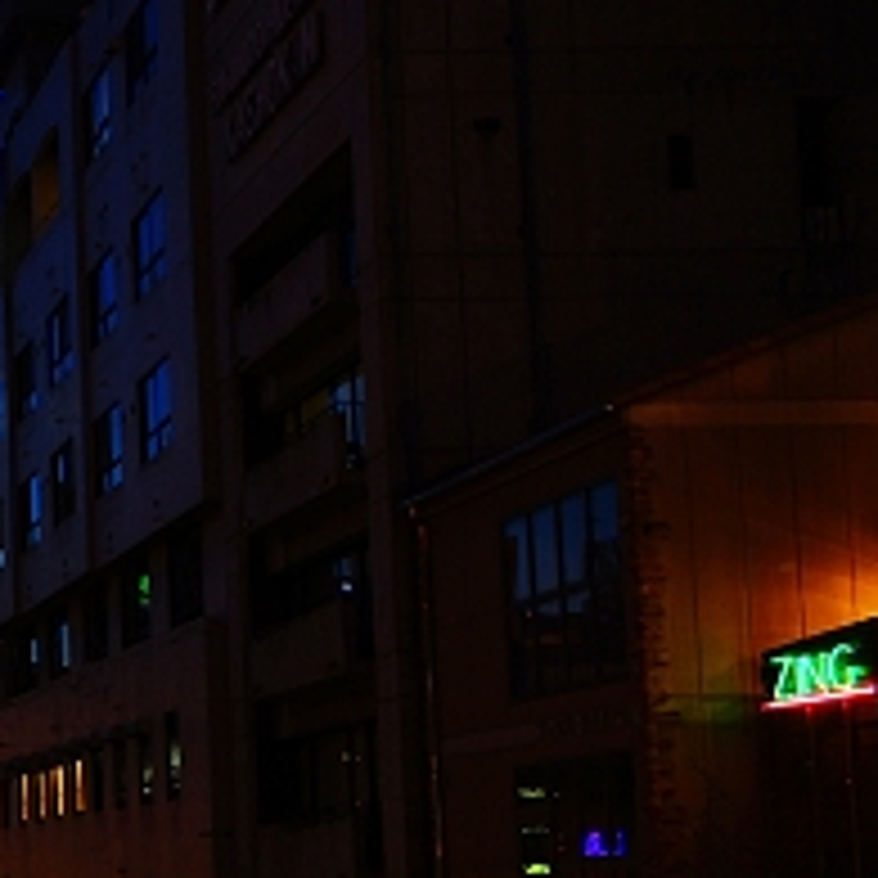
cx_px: -545
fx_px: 1980
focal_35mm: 69
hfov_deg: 20.3
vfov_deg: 24.7
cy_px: 657
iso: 100
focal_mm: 16
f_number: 16
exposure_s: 2.5
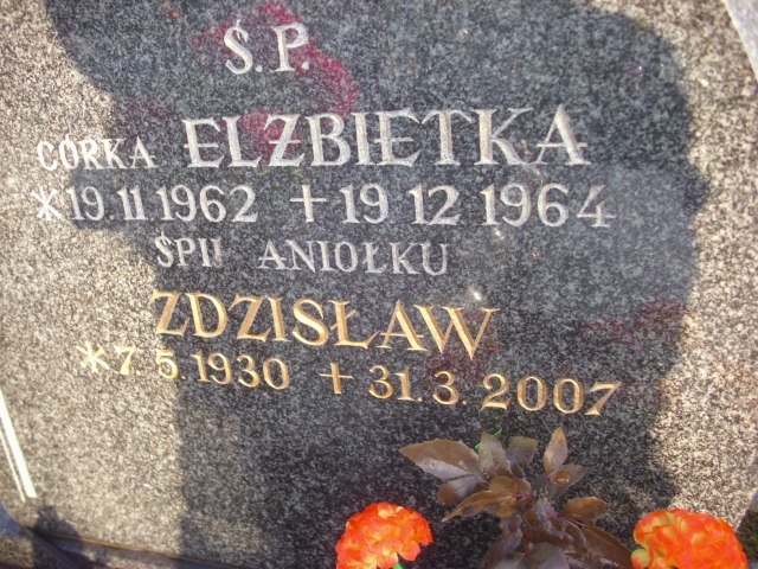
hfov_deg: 50.1
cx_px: 379
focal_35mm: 37
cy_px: 284
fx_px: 810
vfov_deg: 38.7
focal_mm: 6.2
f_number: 5.6
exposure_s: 1/60
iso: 100
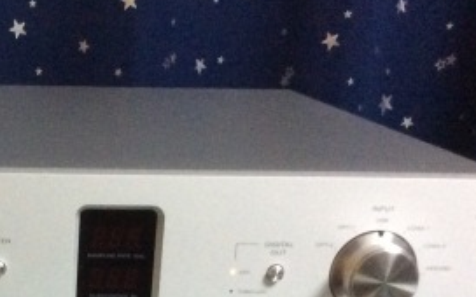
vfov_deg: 14.2
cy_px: 419
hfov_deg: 22.8
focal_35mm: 87
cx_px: -5
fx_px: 1129
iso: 320
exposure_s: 1/20
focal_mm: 3.3
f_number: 2.4
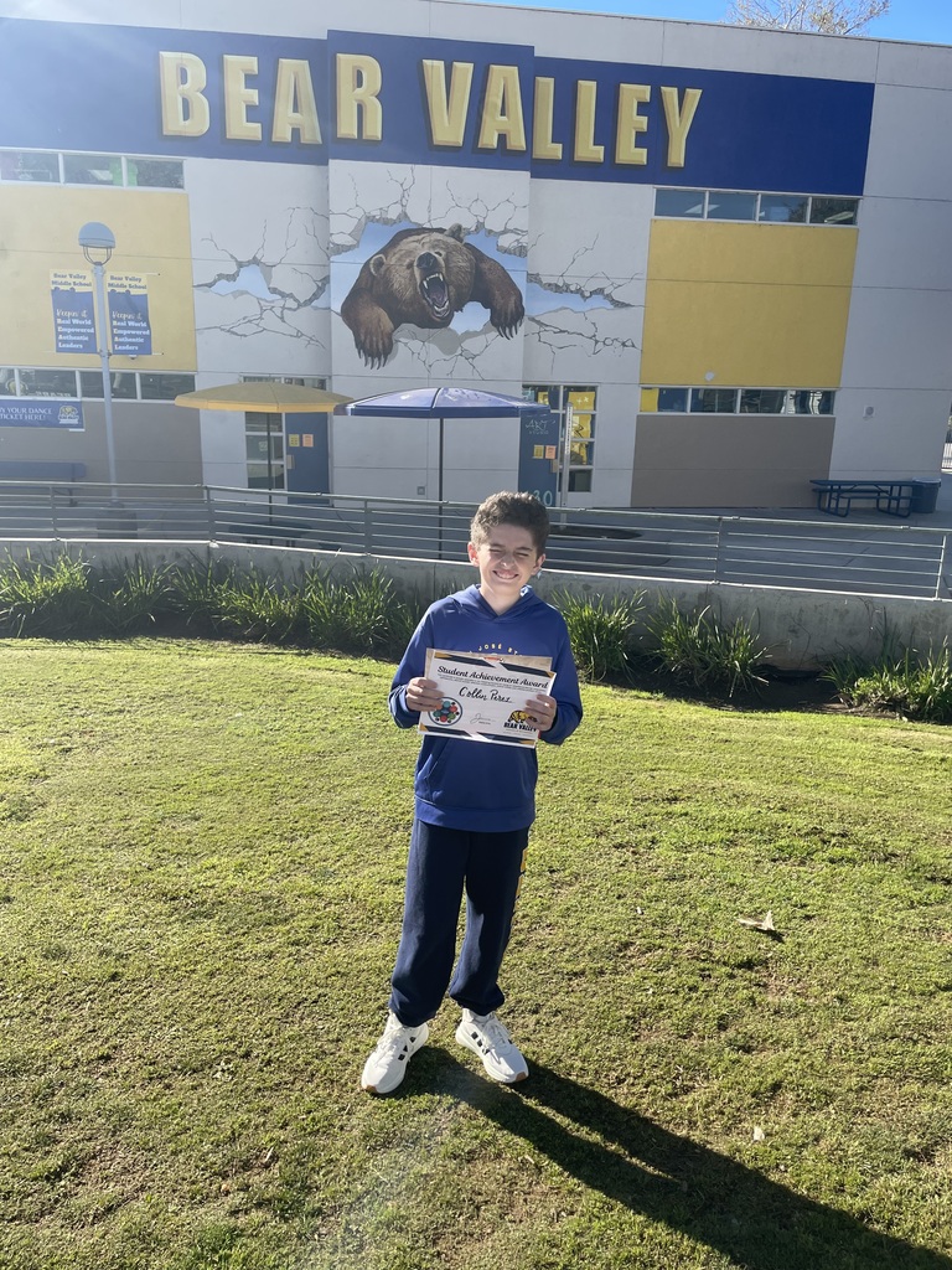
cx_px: 476
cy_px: 635
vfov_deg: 67.3
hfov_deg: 53.1
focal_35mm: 26
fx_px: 953
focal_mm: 4.2
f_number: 1.6
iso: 32
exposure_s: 1/1289
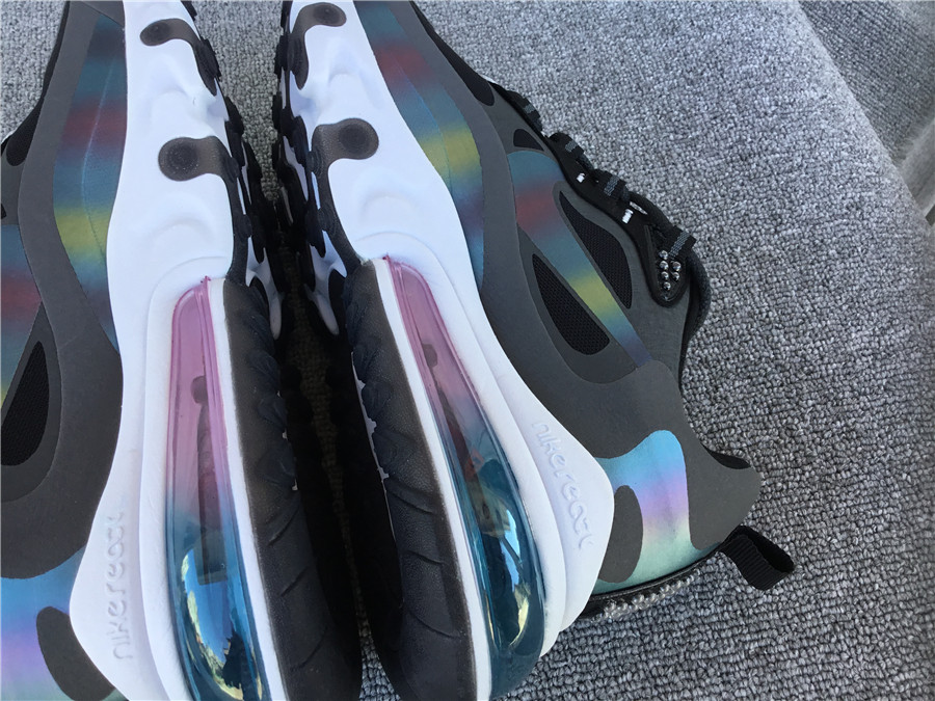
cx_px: 468
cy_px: 350
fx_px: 837
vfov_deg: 45.4
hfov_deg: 58.4
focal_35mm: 31
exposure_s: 1/100
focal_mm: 3.3
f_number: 2.4
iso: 32
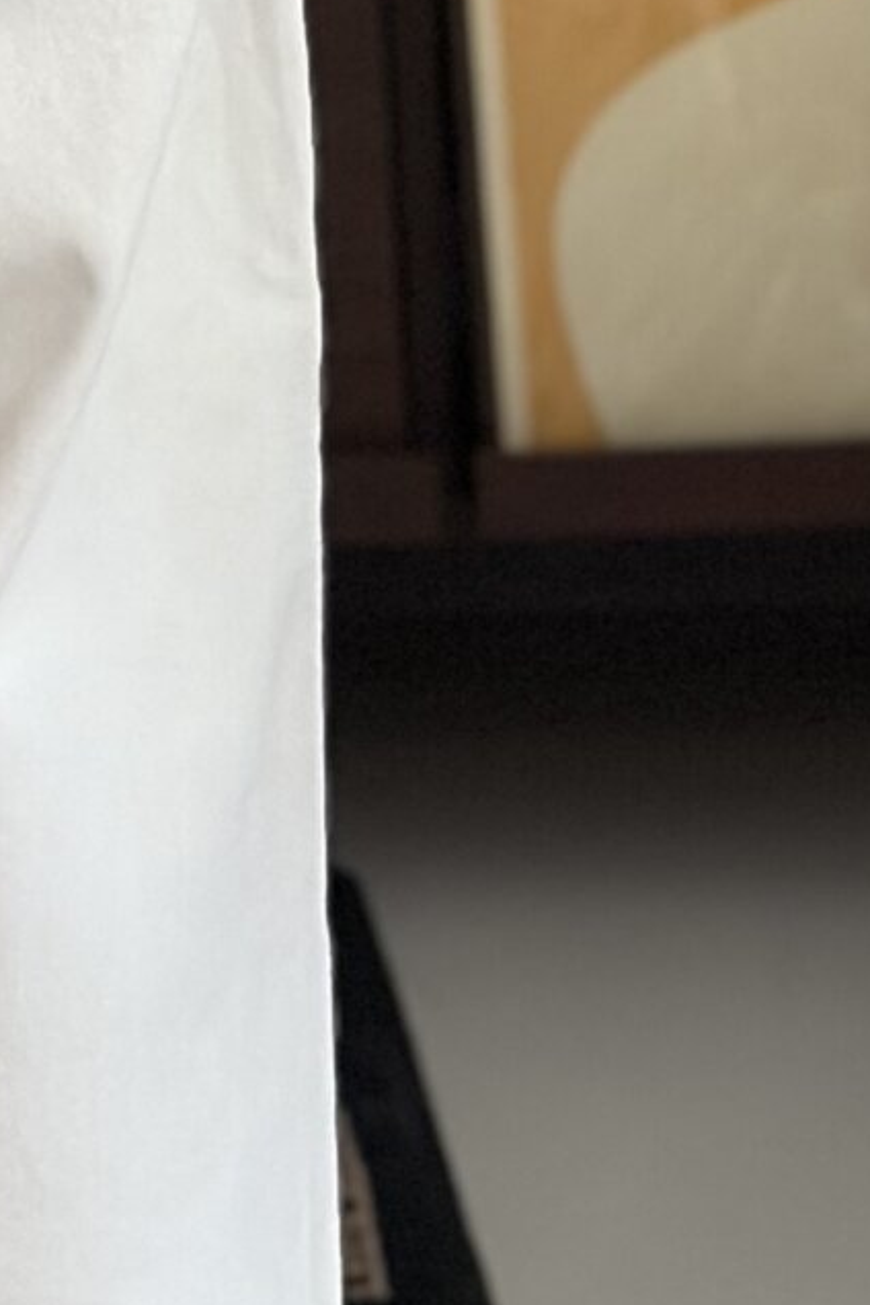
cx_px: -614
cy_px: -1180
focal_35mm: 201
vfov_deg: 9.6
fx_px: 7286
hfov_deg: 6.7
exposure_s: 1/40
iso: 400
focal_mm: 6.86
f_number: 1.78
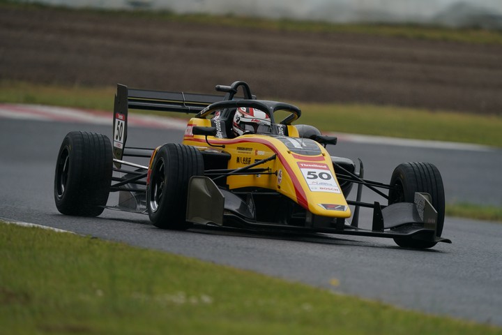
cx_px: 251
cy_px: 168
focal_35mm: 600
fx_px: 8366
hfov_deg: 3.4
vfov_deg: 2.3
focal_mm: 600
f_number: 6.3
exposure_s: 1/640
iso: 200
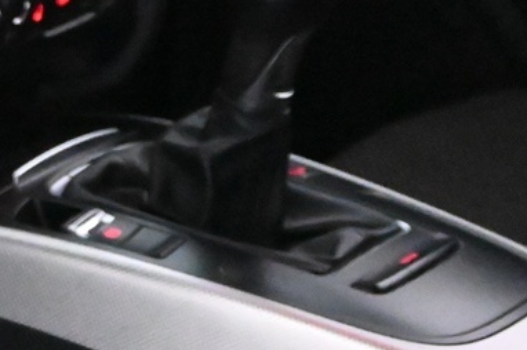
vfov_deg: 5.6
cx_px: -84
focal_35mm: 242
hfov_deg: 8.4
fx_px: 3539
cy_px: -313
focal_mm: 38
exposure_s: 1/60
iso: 12800
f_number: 5.6
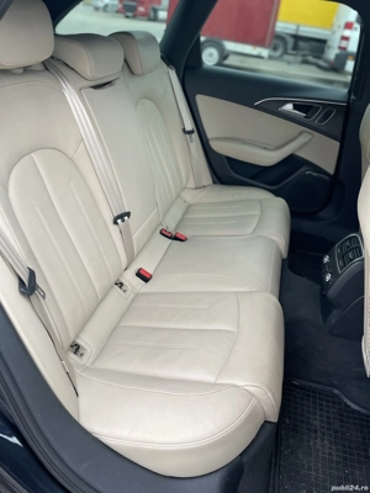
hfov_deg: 53.1
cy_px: 246
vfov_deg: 67.3
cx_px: 185
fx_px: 371
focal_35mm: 26
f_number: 1.6
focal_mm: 4.2
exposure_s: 1/302
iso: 40
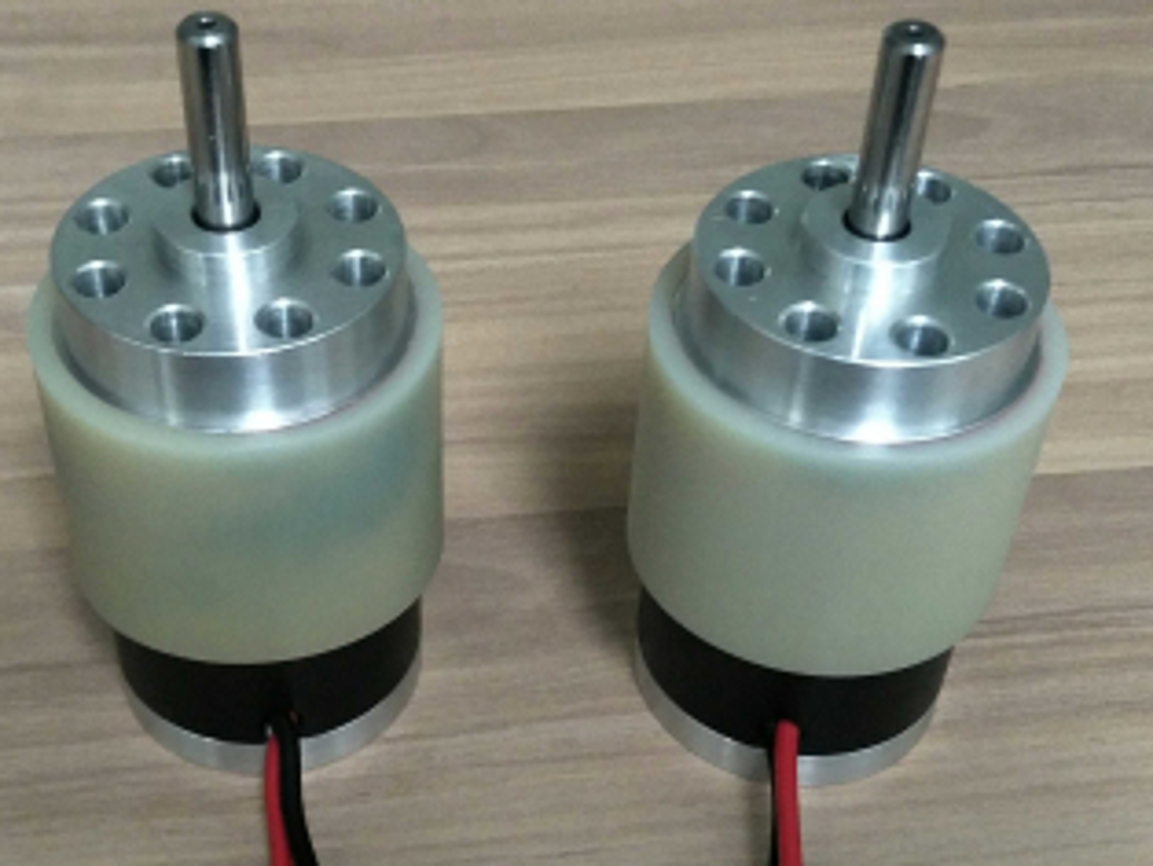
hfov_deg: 44.5
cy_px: 569
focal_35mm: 42
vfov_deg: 34.1
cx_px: 463
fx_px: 1400
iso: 341
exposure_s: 1/33.3
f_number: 2
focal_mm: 3.79
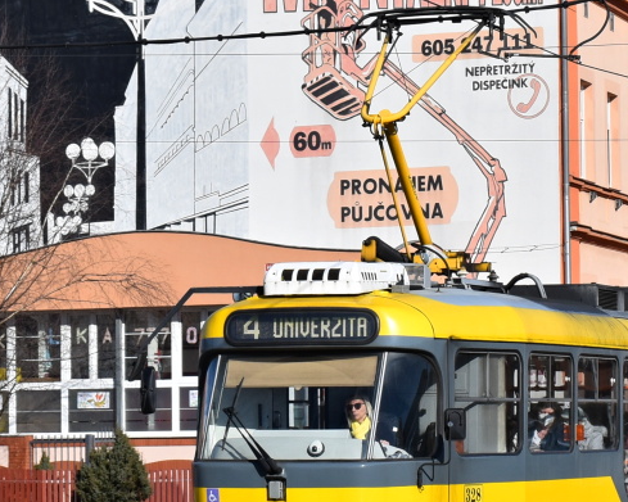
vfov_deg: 9.5
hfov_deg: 11.8
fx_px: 3029
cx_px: 547
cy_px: 212
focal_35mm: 163
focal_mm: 38
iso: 200
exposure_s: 1/500
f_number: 11
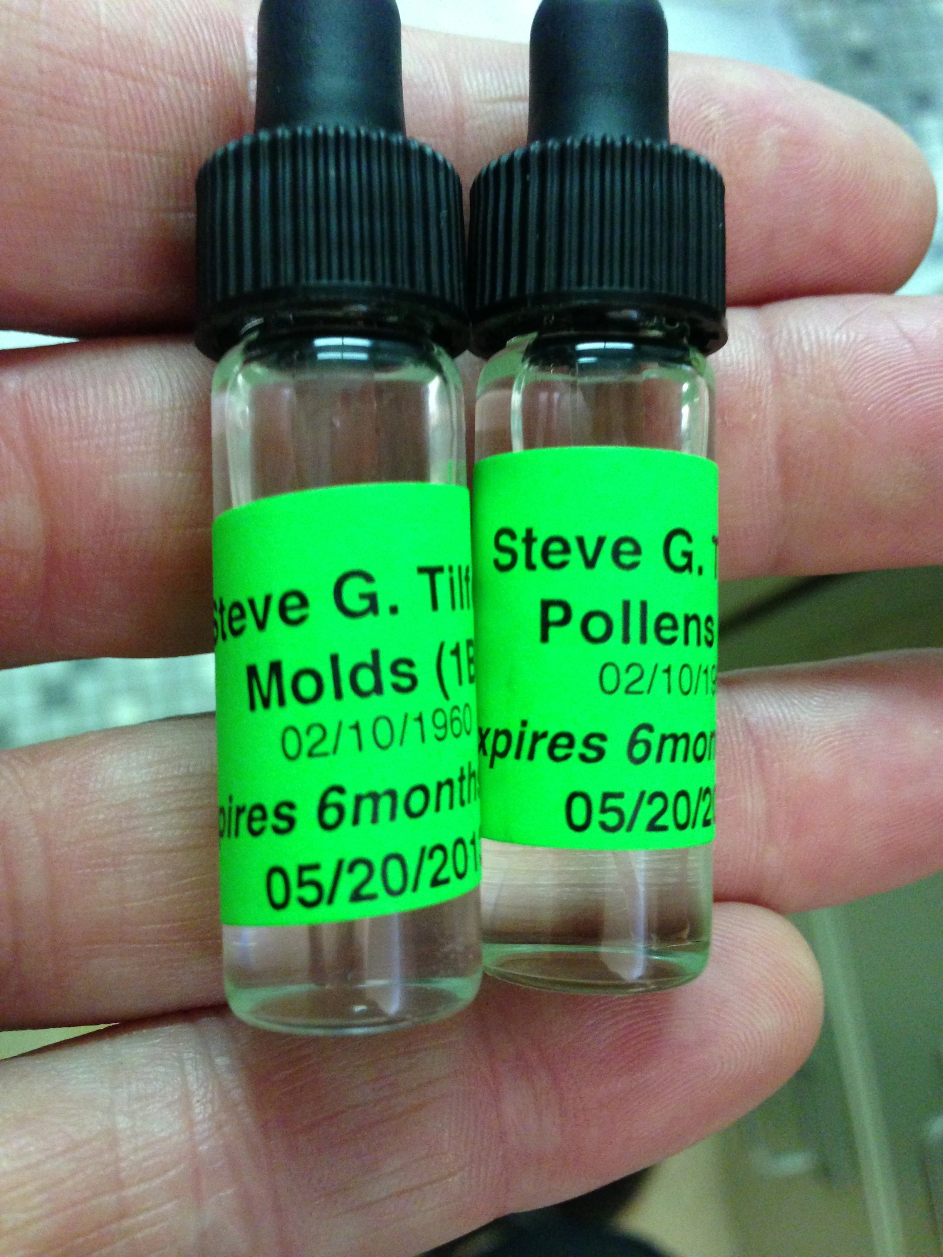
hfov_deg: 42.9
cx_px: 472
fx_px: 1199
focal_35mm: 33
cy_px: 628
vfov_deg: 55.4
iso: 400
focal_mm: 4.13
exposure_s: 1/15
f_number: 2.4
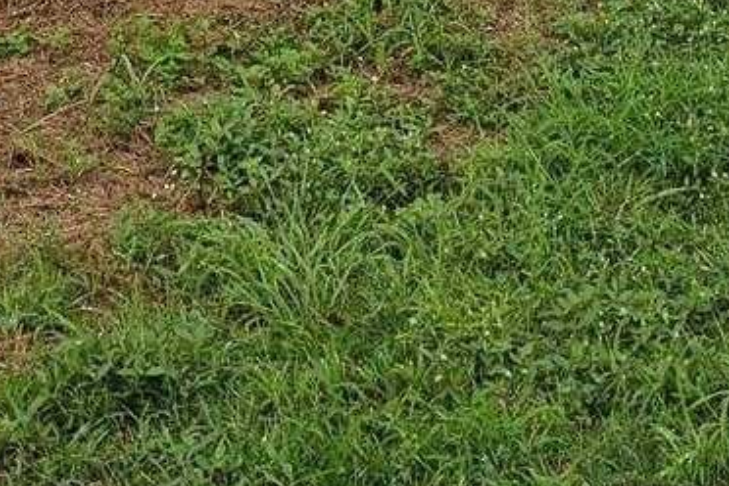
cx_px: 257
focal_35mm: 103
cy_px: -682
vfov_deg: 11.1
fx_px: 2086
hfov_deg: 19.8
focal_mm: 6.3
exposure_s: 1/796
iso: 10
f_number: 1.7
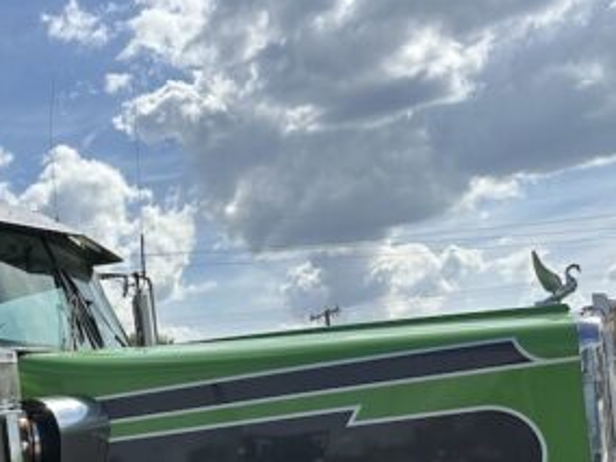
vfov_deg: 21.1
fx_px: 1157
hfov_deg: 26.4
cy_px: 549
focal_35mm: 65
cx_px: -130
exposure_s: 1/5848
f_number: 1.78
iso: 80
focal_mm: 6.86
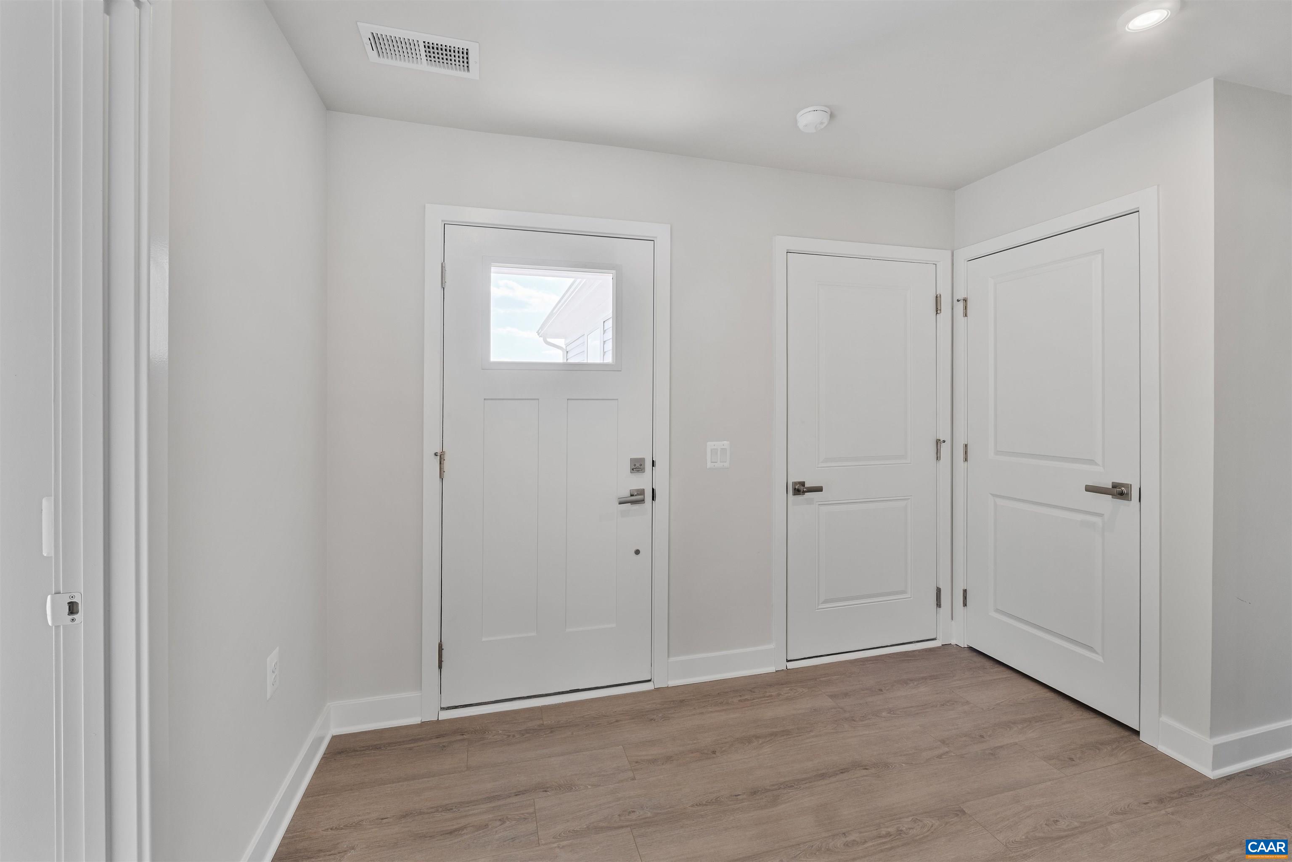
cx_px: 646
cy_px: 431
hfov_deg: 100.4
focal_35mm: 15
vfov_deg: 77.3
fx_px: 538
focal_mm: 10
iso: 200
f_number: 8
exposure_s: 1/5
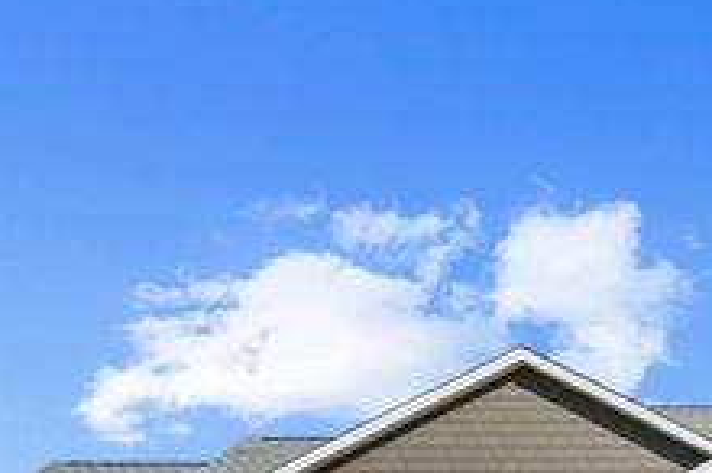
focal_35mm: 66
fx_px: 1303
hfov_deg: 29.5
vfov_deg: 19.7
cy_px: 520
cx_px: 621
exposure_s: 1/1600
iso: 400
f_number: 9
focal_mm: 29
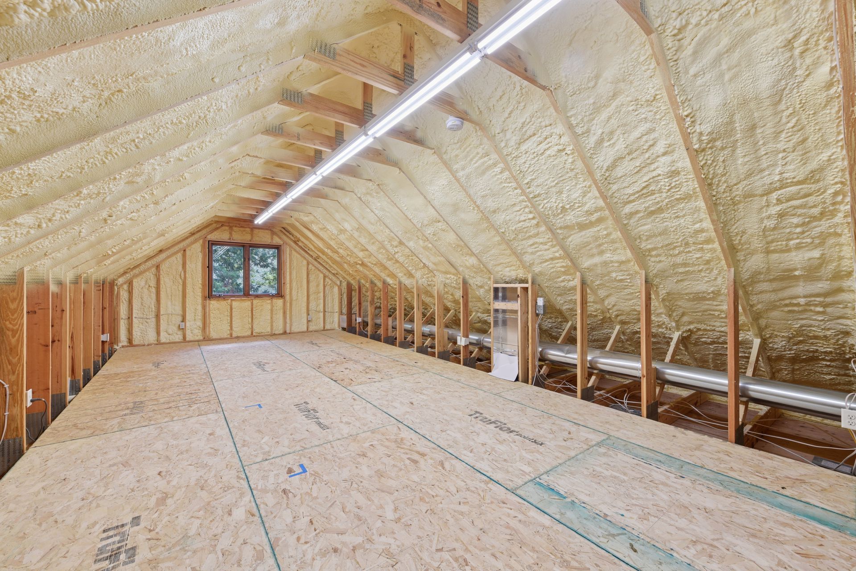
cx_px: 428
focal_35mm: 14
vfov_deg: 81.2
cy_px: 286
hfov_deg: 104.3
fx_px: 333
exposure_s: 1/15
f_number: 9
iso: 500
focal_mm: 14
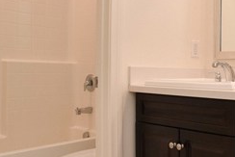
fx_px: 283
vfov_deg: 30.9
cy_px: 63
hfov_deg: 35.3
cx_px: 284
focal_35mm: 43
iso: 800
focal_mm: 11
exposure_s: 1/60
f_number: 7.1
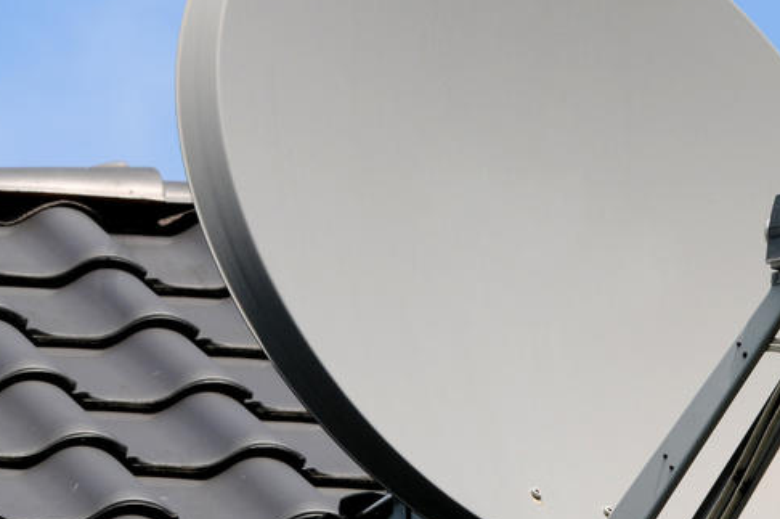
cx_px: 689
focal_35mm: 463
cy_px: 264
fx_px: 10021
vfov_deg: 3.0
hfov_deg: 4.5
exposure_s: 1/250
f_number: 11
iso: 200
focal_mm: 150
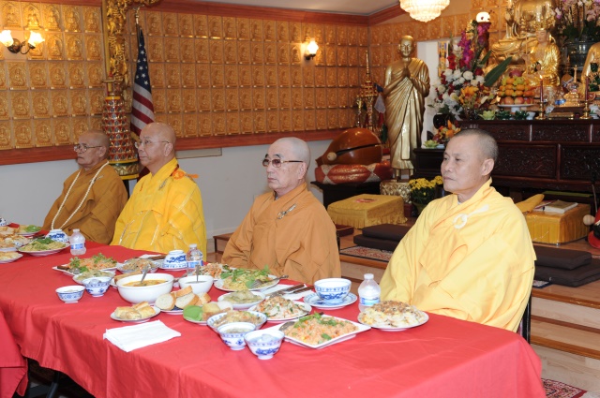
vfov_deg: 29.8
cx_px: 300
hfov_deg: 43.7
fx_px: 749
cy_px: 199
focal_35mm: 45
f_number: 6.3
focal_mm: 45
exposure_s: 1/40
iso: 400
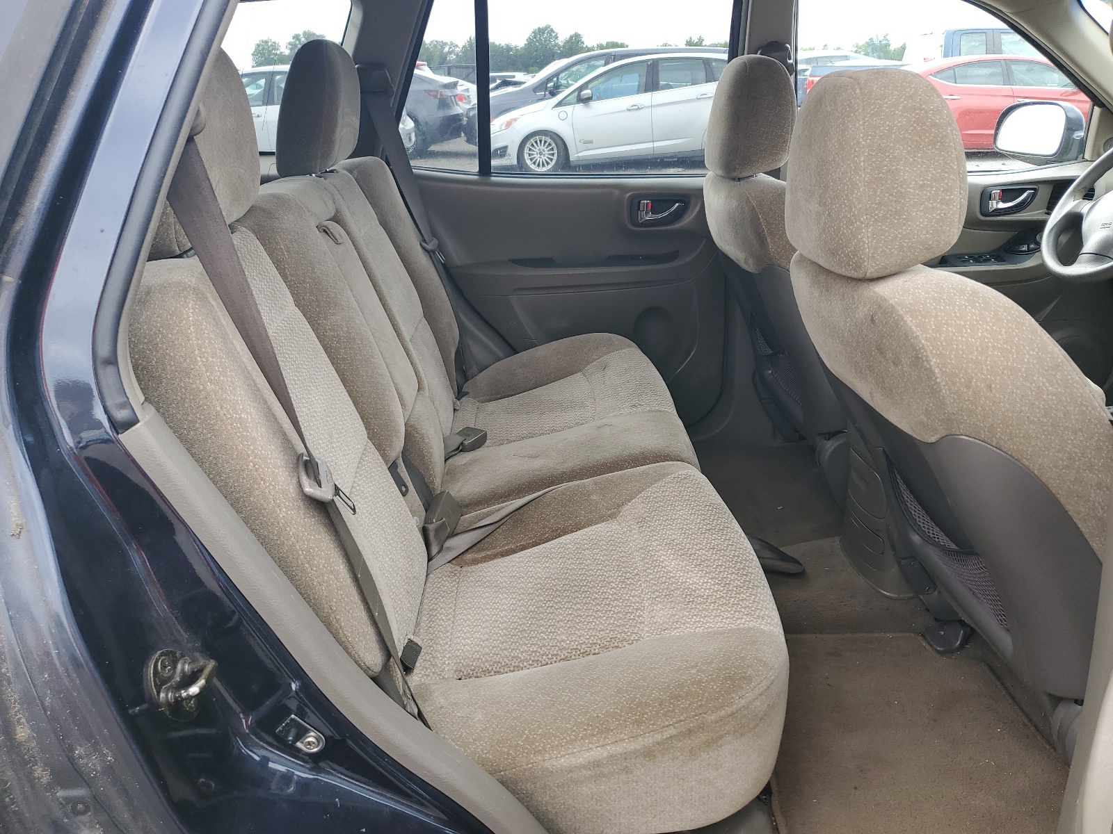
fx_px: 836
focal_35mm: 26
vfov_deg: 53.1
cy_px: 417
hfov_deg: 67.3
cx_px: 556
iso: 50
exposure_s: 1/222
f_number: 1.5
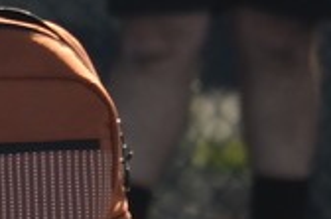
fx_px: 26800
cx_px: -543
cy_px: -31
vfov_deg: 0.5
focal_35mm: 2923
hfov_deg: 0.7
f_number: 5.6
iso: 200
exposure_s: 1/500
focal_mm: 300
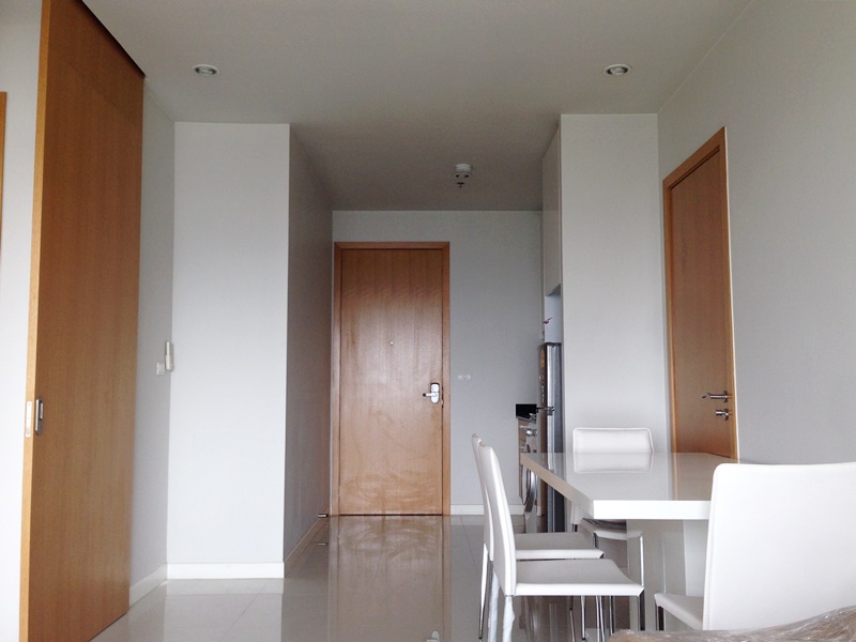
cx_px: 428
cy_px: 321
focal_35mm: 33
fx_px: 816
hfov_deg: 55.4
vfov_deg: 42.9
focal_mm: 4.12
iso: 50
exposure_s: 1/60
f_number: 2.4
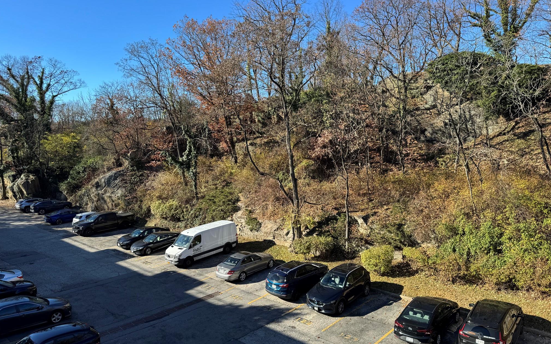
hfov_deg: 70.4
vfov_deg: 47.6
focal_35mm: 26
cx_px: 276
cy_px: 170
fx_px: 390
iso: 80
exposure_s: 1/1637
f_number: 1.78
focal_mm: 6.76
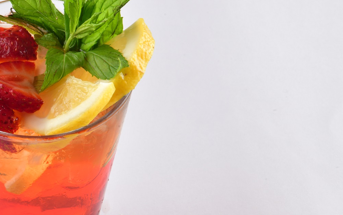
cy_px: 106
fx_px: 1327
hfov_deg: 14.5
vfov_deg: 9.2
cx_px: 15
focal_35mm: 142
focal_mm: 70
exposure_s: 1/160
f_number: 22
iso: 80
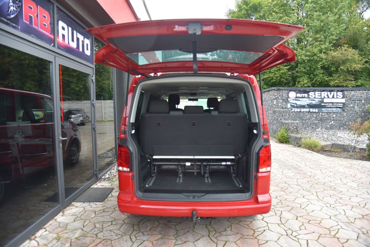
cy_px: 124
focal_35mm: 24
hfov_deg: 73.7
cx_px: 185
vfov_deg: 53.2
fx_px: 247
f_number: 4.5
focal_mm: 24
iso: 500
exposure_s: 1/80
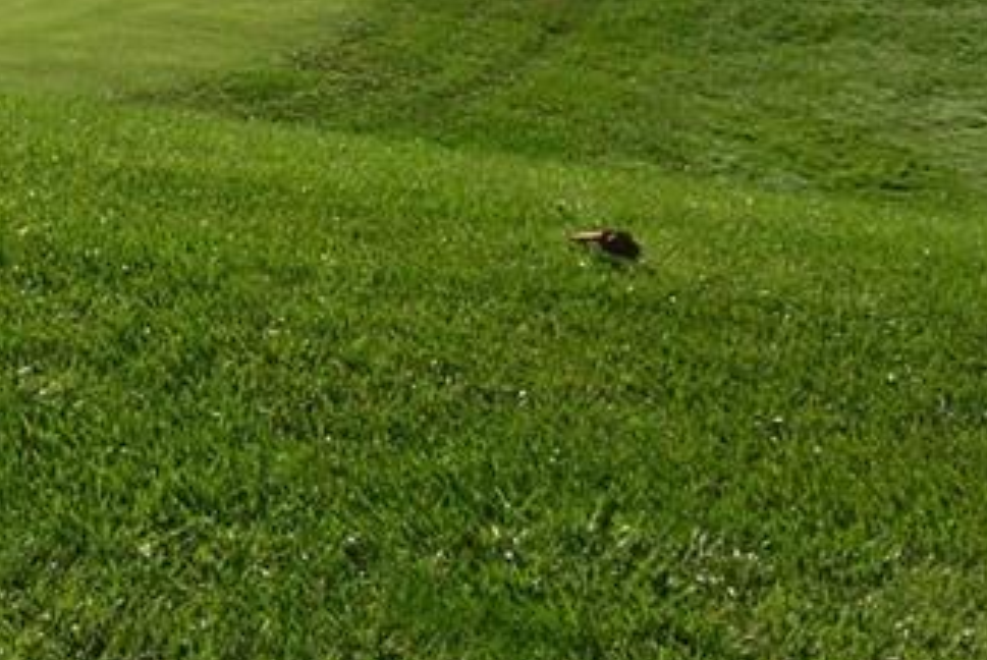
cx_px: -222
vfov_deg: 11.5
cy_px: -325
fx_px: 3156
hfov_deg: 16.9
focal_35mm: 115
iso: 50
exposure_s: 1/359
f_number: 5.6
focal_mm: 5.8
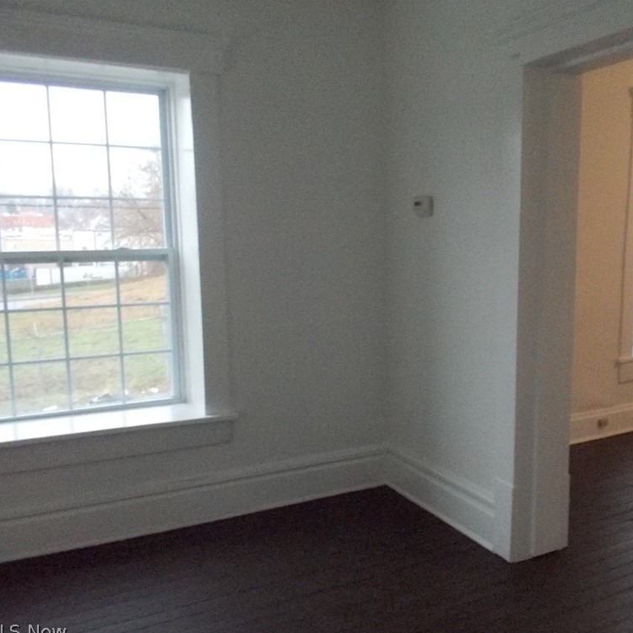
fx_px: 724
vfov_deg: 47.2
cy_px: 322
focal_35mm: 35
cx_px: 411
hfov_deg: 46.6
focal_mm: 4.1
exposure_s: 1/80
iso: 800
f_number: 3.3
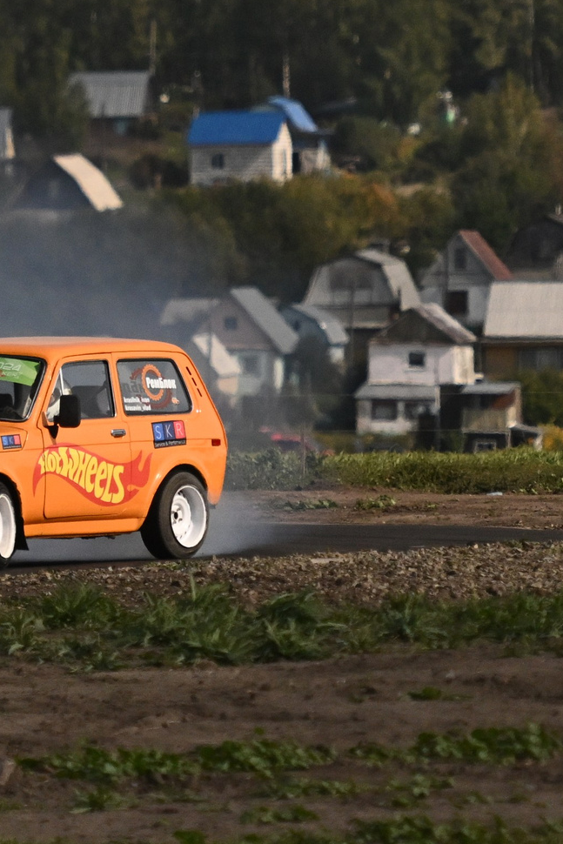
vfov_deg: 3.4
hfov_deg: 2.2
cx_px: -151
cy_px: 389
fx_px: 14350
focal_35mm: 612
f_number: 2.8
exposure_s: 1/32000
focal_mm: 155
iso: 1000
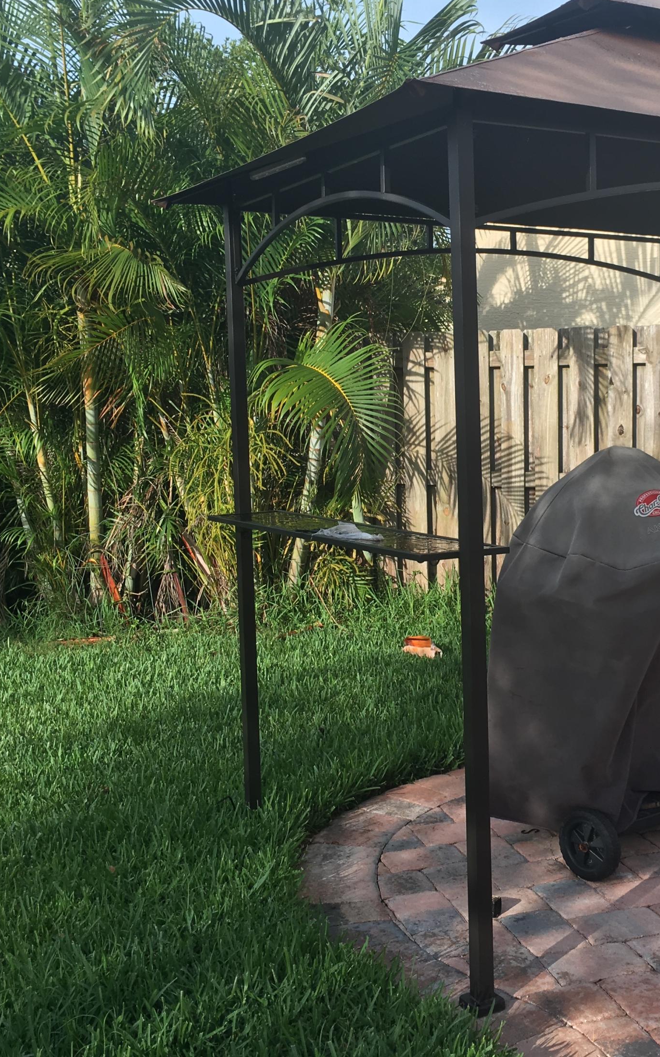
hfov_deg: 30.3
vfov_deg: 47.2
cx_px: 454
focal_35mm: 42
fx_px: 1209
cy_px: 536
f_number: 2.2
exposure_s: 1/657
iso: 25
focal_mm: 4.15
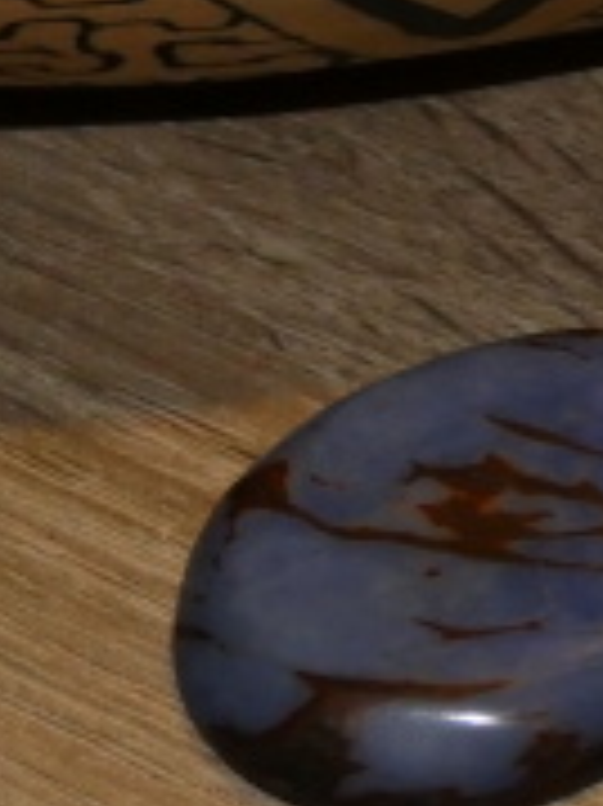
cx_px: 882
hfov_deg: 10.3
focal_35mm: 140
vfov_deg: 14.1
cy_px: 435
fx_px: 3256
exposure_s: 1/60
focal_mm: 9
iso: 800
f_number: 3.9
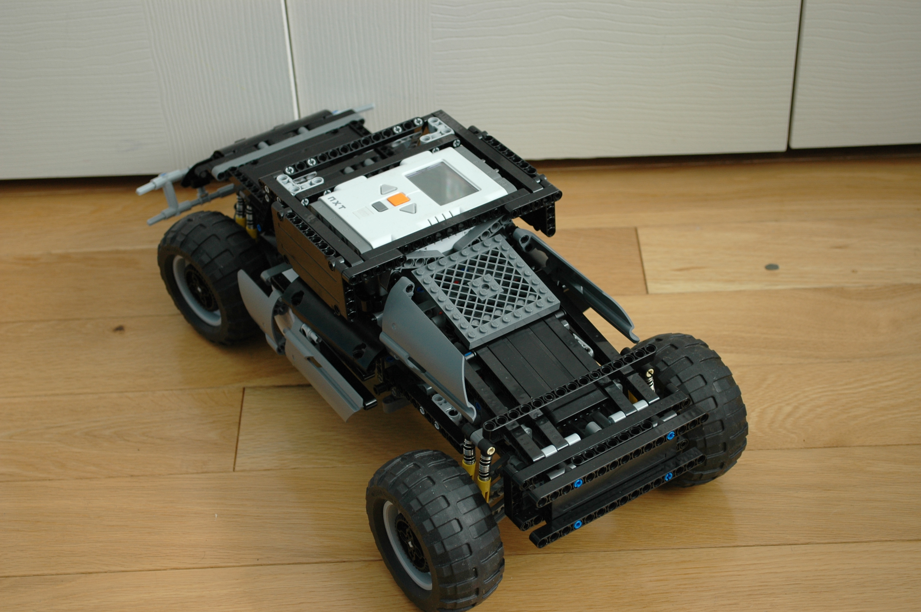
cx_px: 460
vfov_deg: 21.5
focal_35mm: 63
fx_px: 1610
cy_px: 306
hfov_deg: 31.9
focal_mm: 42
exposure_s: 1/50
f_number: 5.3
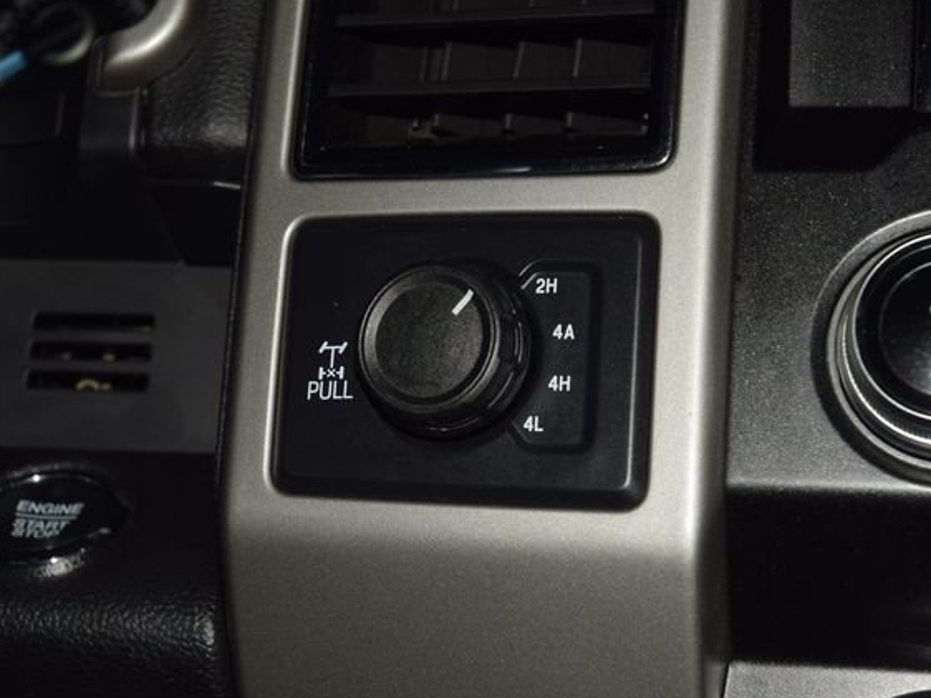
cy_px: 347
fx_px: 3092
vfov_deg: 12.9
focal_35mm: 115
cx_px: 426
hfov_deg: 17.1
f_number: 8
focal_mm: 70
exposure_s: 1/125
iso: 100
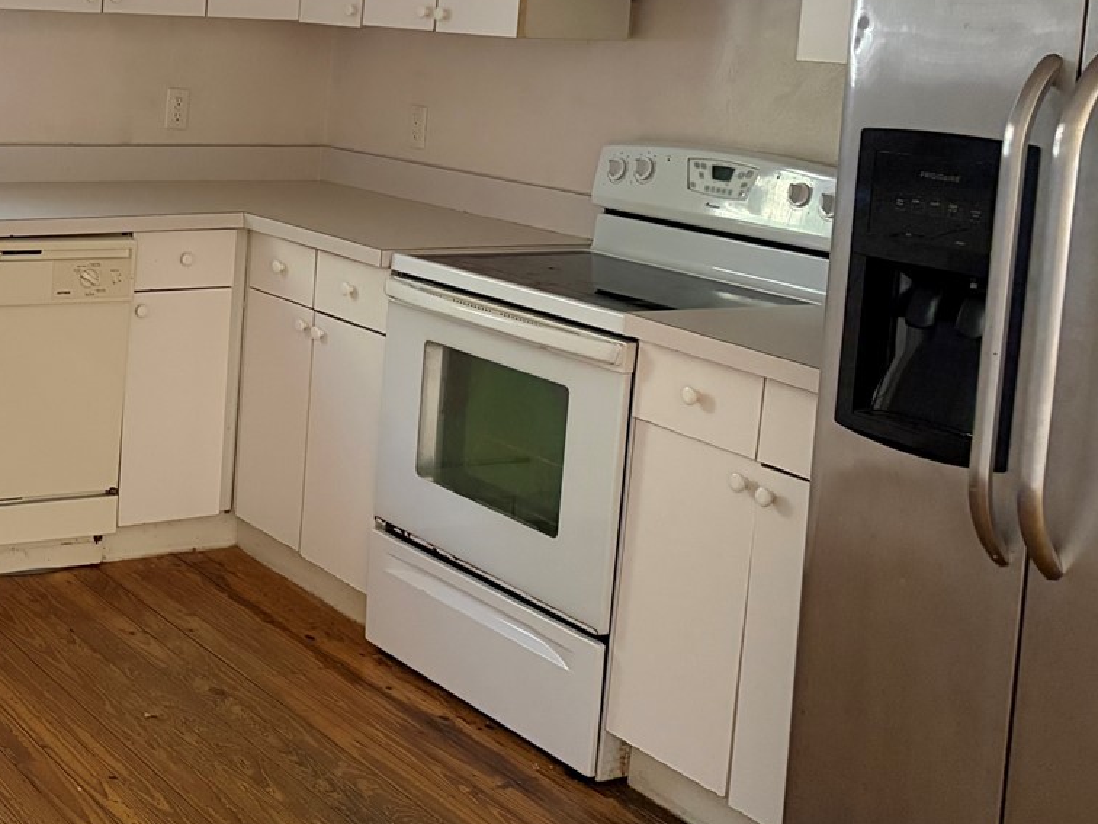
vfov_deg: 26.3
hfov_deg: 32.9
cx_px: 76
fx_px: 1745
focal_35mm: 55
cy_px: 224
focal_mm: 5.96
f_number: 1.6
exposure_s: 1/60
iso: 500
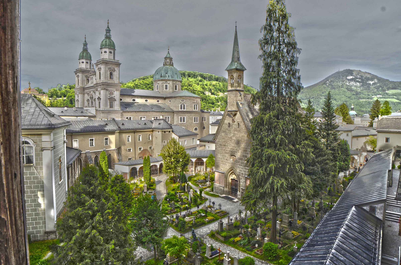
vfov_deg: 59.3
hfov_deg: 81.3
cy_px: 132
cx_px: 200
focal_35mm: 21
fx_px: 233
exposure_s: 1/250
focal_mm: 14
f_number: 8
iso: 160
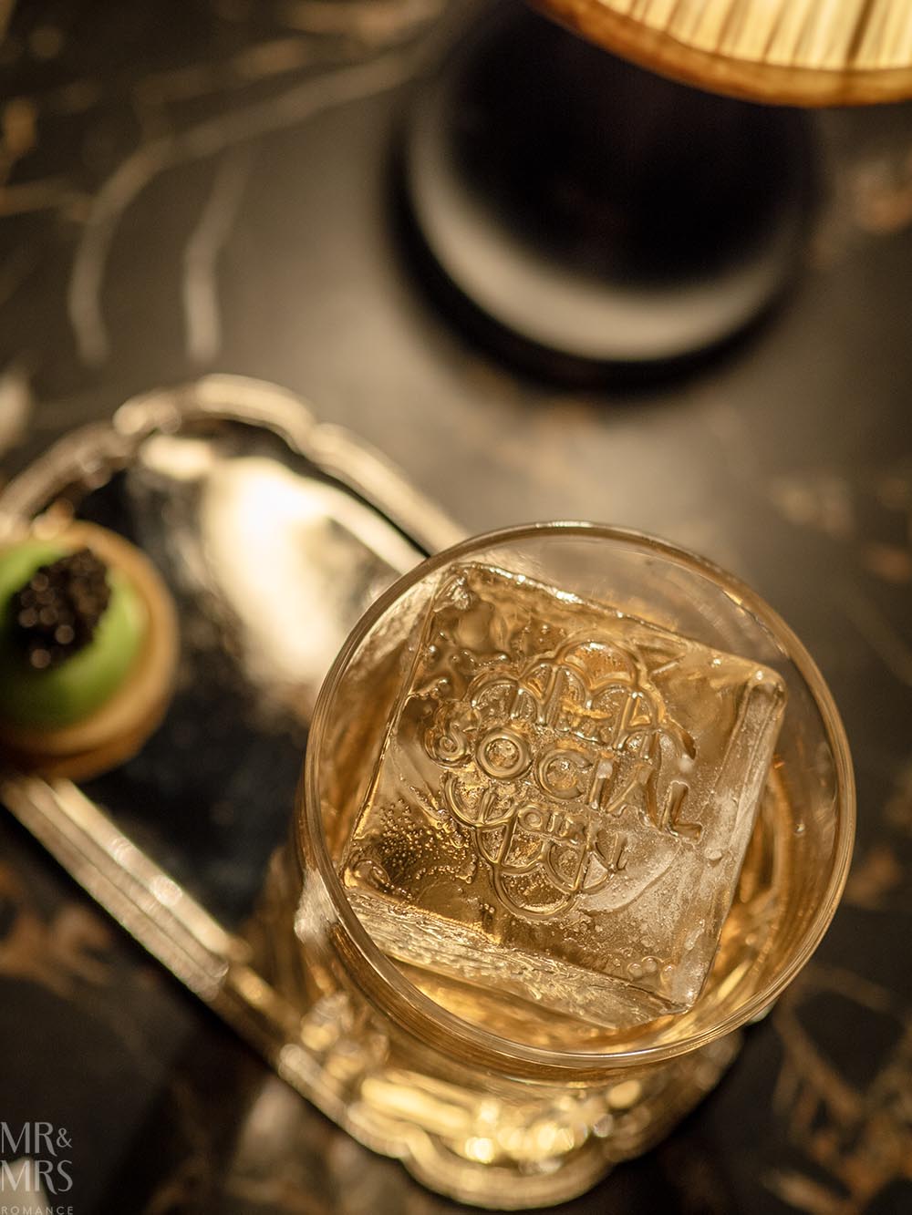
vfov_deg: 21.8
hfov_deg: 16.4
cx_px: 456
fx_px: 3161
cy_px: 608
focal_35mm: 90
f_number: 1.8
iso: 200
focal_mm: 45
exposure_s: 1/25
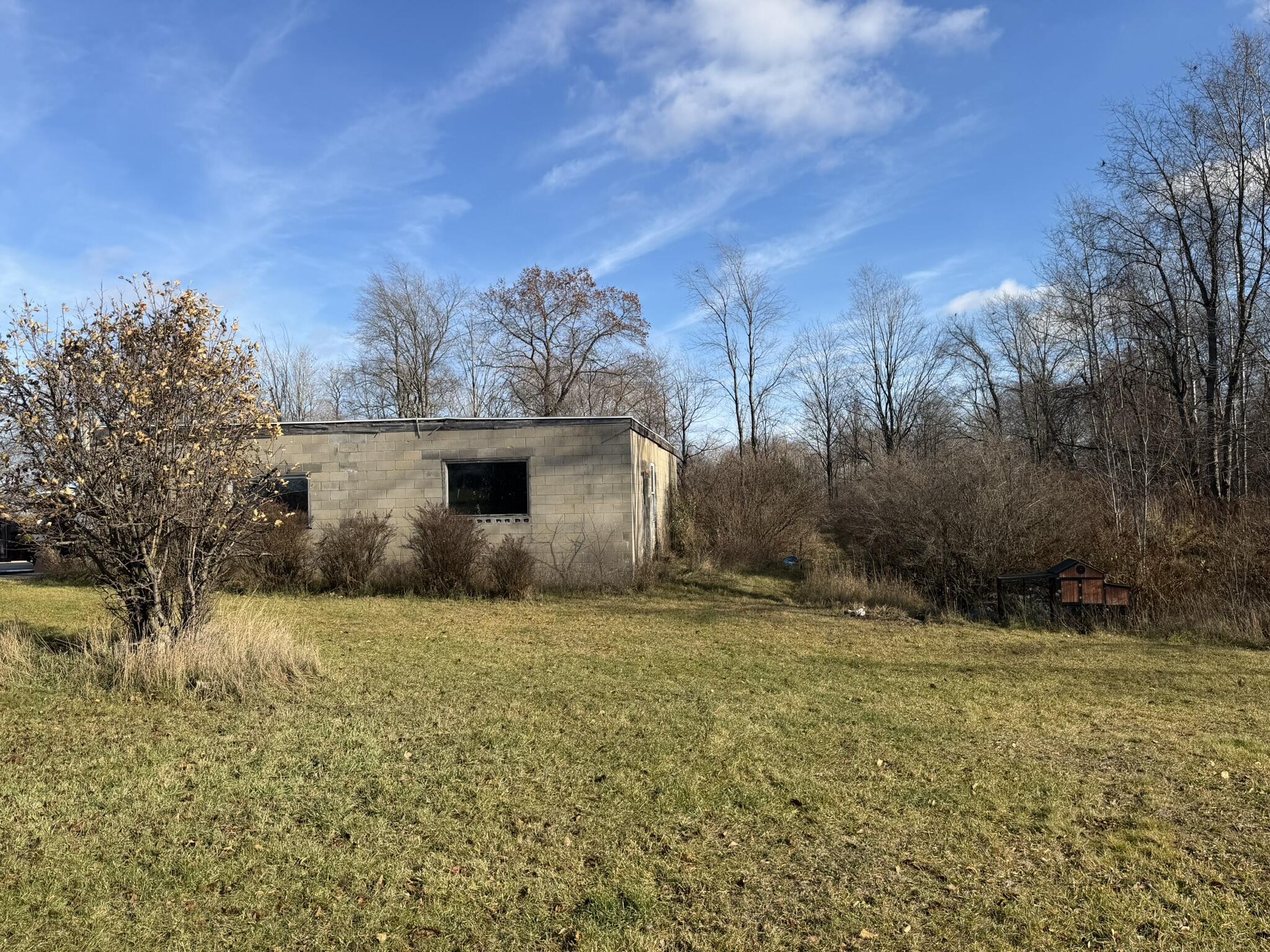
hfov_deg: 71.6
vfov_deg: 56.8
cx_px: 635
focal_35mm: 24
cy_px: 476
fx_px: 881
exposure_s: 1/3584
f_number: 1.78
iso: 80
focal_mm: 6.76
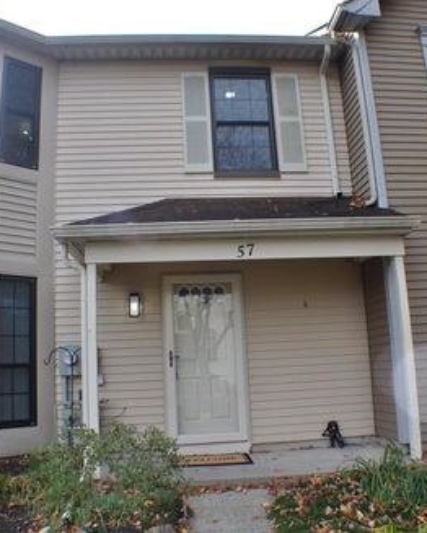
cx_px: 204
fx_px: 679
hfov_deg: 34.9
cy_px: 264
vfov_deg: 42.9
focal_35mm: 43
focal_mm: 20
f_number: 6.3
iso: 200
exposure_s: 1/160
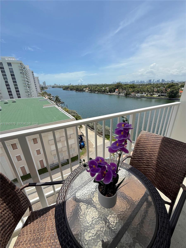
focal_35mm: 14
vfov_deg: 102.1
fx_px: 100
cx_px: 93
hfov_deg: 85.7
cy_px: 124
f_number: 2.2
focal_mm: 2.22
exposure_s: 1/2717
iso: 50
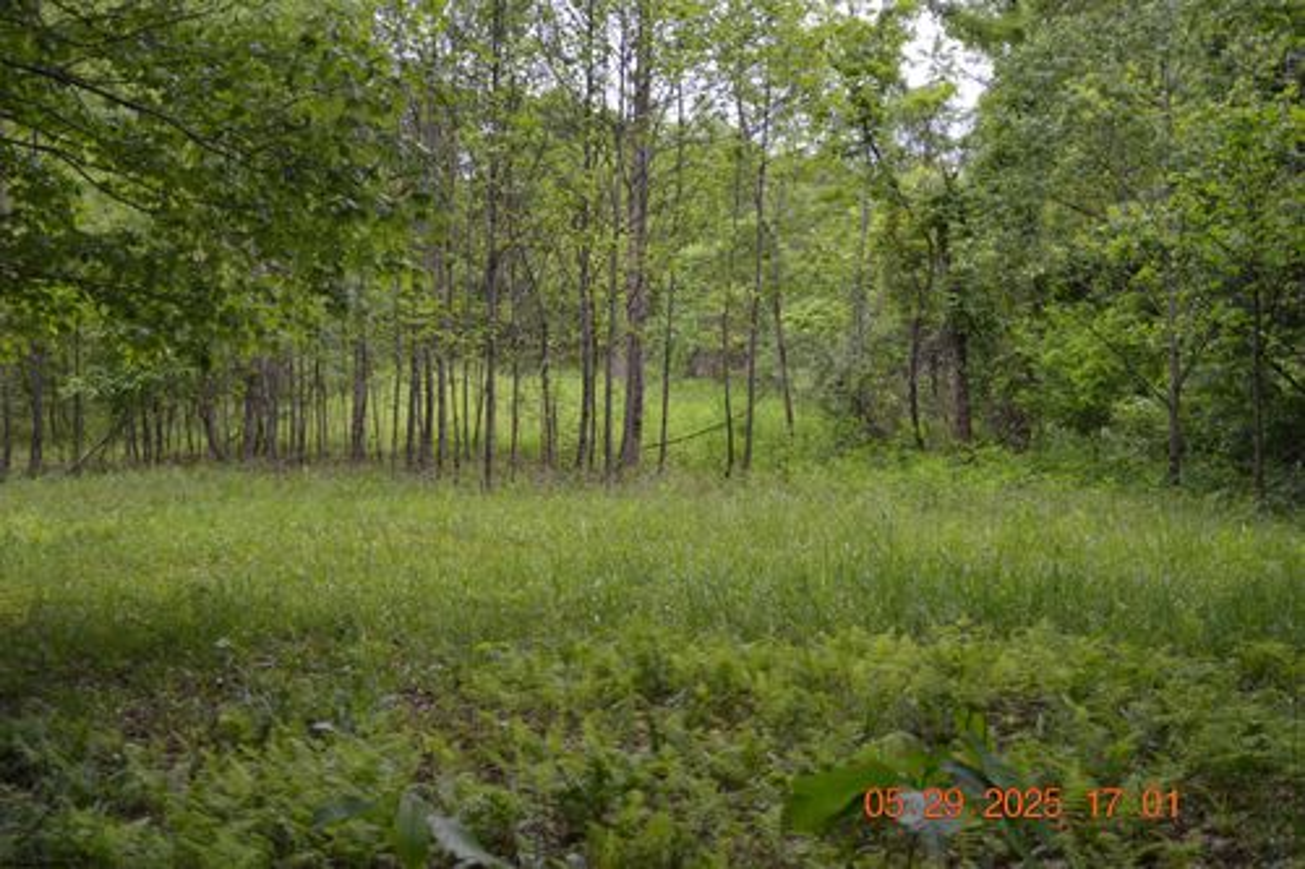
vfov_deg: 23.8
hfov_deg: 35.1
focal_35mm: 57
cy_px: 434
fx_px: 2065
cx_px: 652
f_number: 5.6
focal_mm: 38
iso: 180
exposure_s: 1/125
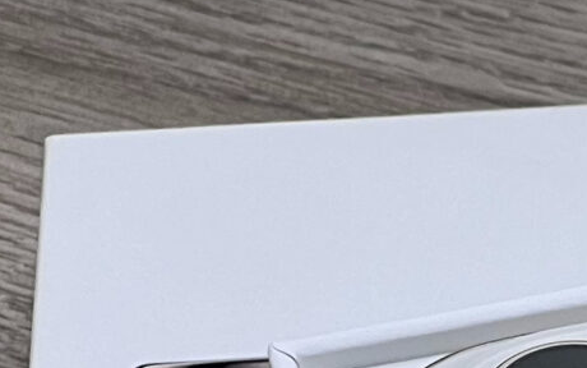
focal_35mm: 454
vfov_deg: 2.9
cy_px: 954
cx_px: 1183
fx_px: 7266
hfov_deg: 4.6
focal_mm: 9
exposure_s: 1/139
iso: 32
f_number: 2.8
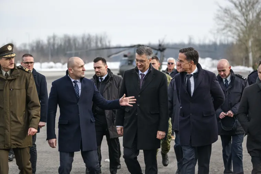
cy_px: 87
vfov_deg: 14.4
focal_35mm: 95
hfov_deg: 21.5
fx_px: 689
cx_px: 130
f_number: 2.8
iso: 200
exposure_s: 1/1600
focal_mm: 95
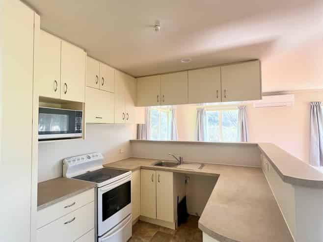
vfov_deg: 89.9
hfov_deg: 106.2
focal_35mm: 13
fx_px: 121
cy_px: 121
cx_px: 162
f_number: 1.8
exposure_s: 1/99
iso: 100
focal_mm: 1.57
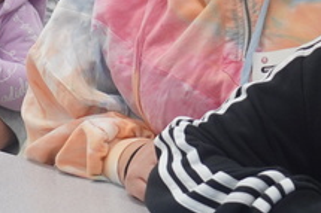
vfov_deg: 4.8
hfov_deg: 7.1
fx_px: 2548
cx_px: -130
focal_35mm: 286
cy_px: -10
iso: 800
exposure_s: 1/160
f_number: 4
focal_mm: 60
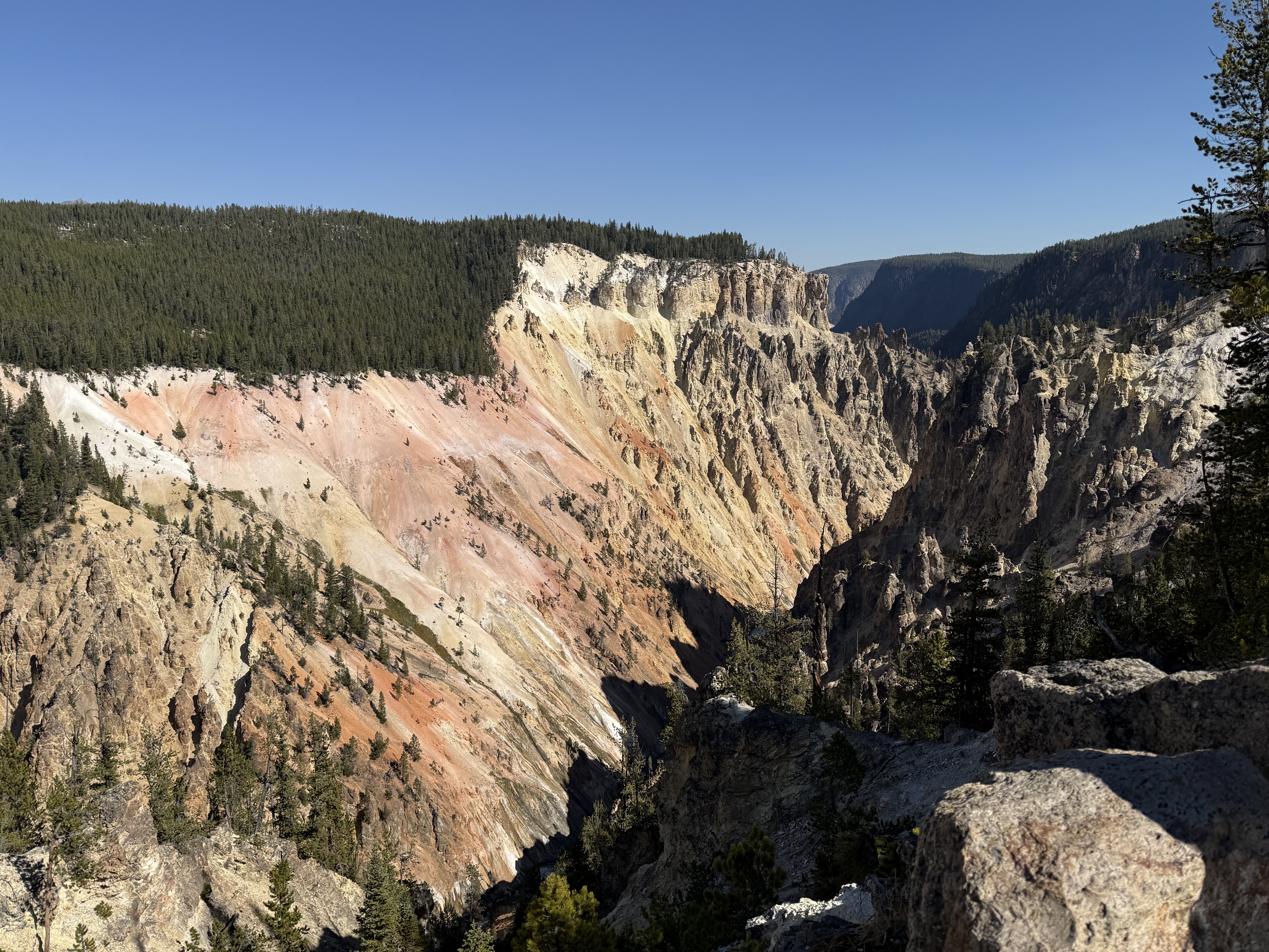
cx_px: 634
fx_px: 880
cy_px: 476
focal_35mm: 24
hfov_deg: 71.6
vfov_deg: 56.8
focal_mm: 6.76
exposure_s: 1/7353
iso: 80
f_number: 1.78
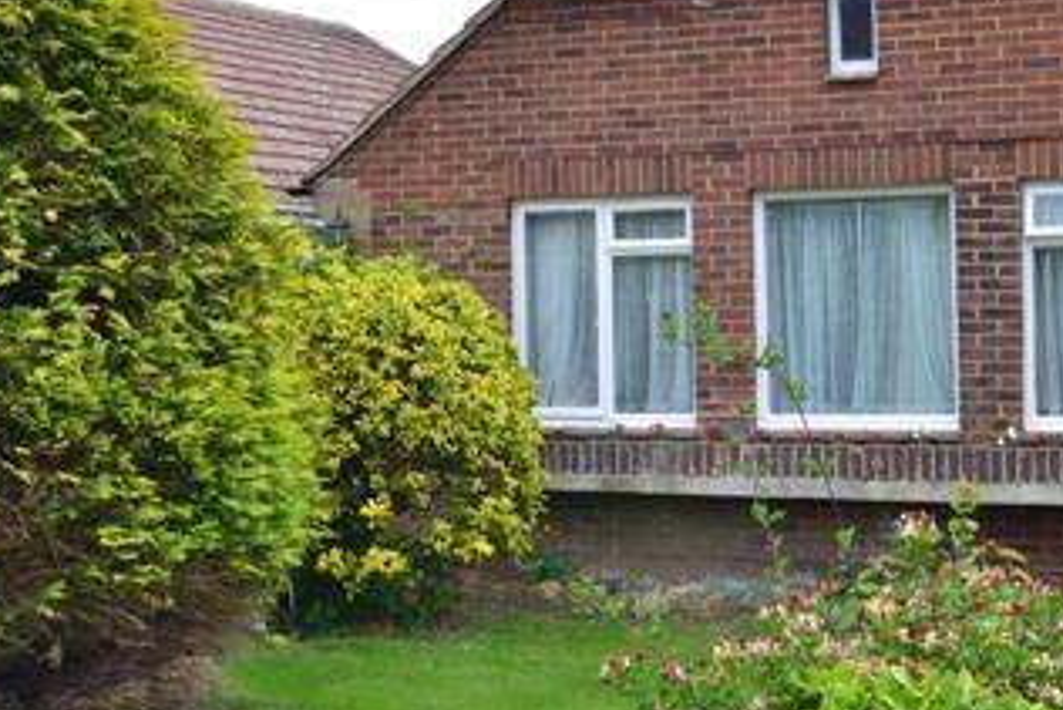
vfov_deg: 18.7
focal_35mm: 73
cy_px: 264
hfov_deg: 27.7
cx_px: 491
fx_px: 2156
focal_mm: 24
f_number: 9
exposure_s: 1/160
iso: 400
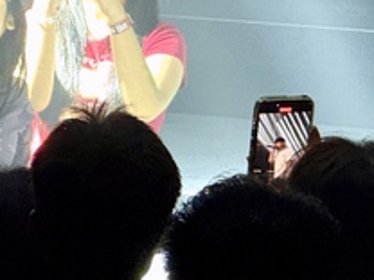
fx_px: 4549
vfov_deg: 3.5
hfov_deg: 4.7
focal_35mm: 421
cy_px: -187
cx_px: -160
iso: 640
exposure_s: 1/60
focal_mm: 15.66
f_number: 2.8
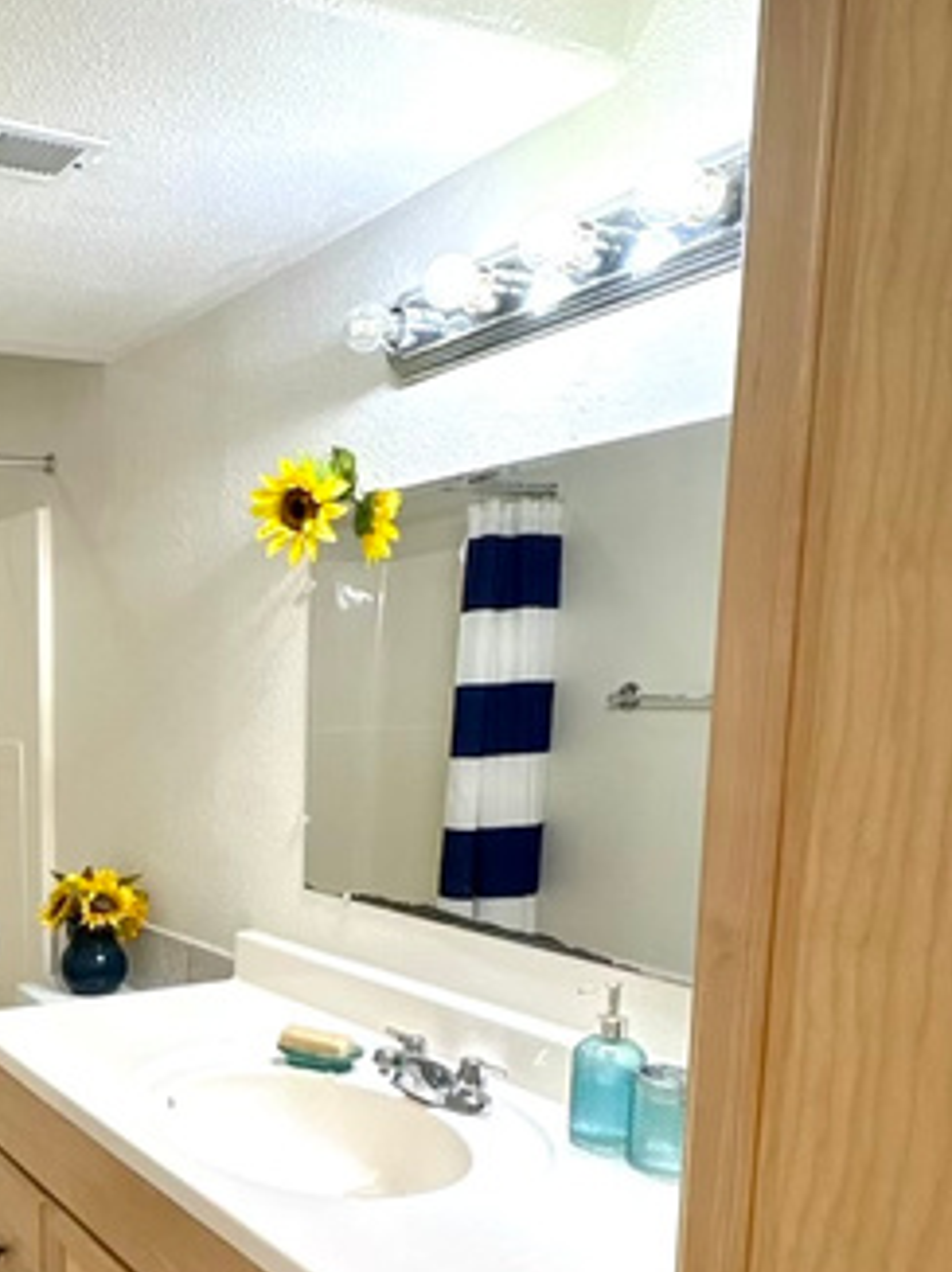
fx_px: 1212
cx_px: 31
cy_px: 878
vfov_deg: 53.9
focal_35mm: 33
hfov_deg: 38.7
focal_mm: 2.22
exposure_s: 1/120
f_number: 2.2
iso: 160
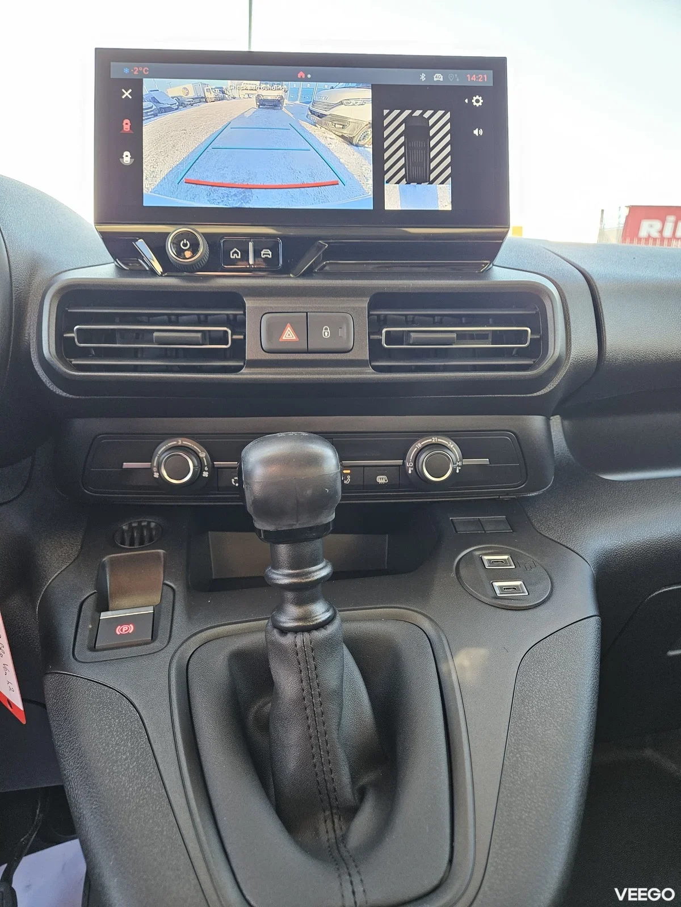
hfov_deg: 58.9
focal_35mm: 23
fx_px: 603
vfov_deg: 73.9
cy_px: 454
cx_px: 340
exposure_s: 1/142
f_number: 1.8
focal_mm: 5.4
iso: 200
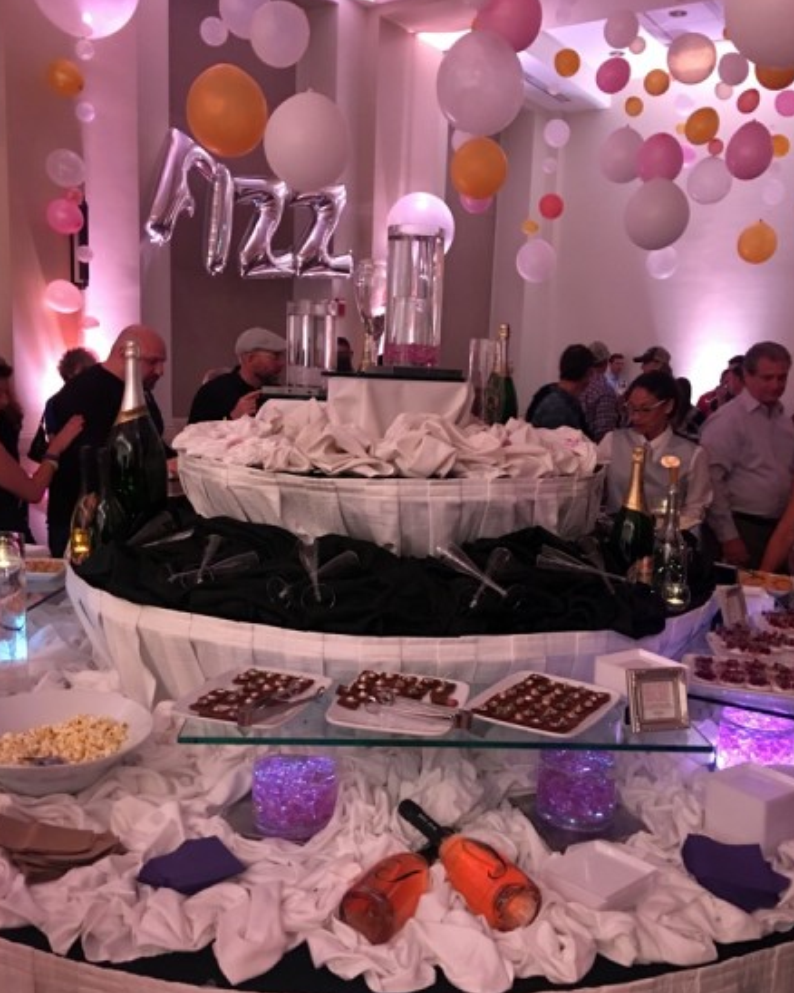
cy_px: 533
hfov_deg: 47.1
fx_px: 911
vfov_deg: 57.1
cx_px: 399
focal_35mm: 31
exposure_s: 1/4
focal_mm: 4.15
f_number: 2.2
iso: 80
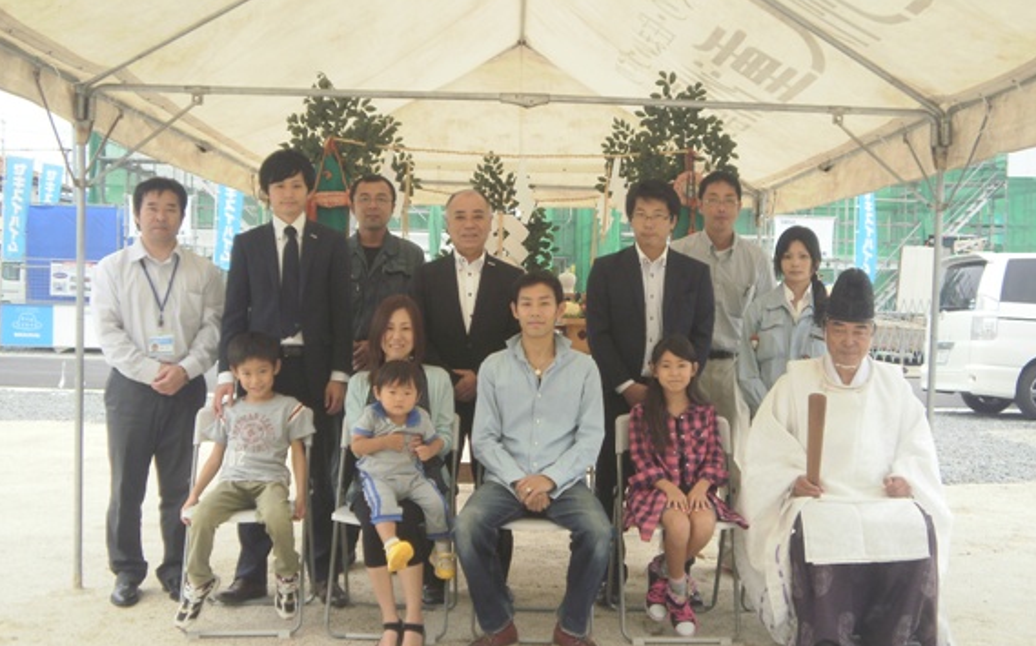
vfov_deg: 31.9
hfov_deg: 49.3
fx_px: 1129
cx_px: 517
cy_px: 299
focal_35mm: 40
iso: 100
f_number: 3.1
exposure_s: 1/250
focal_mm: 6.51
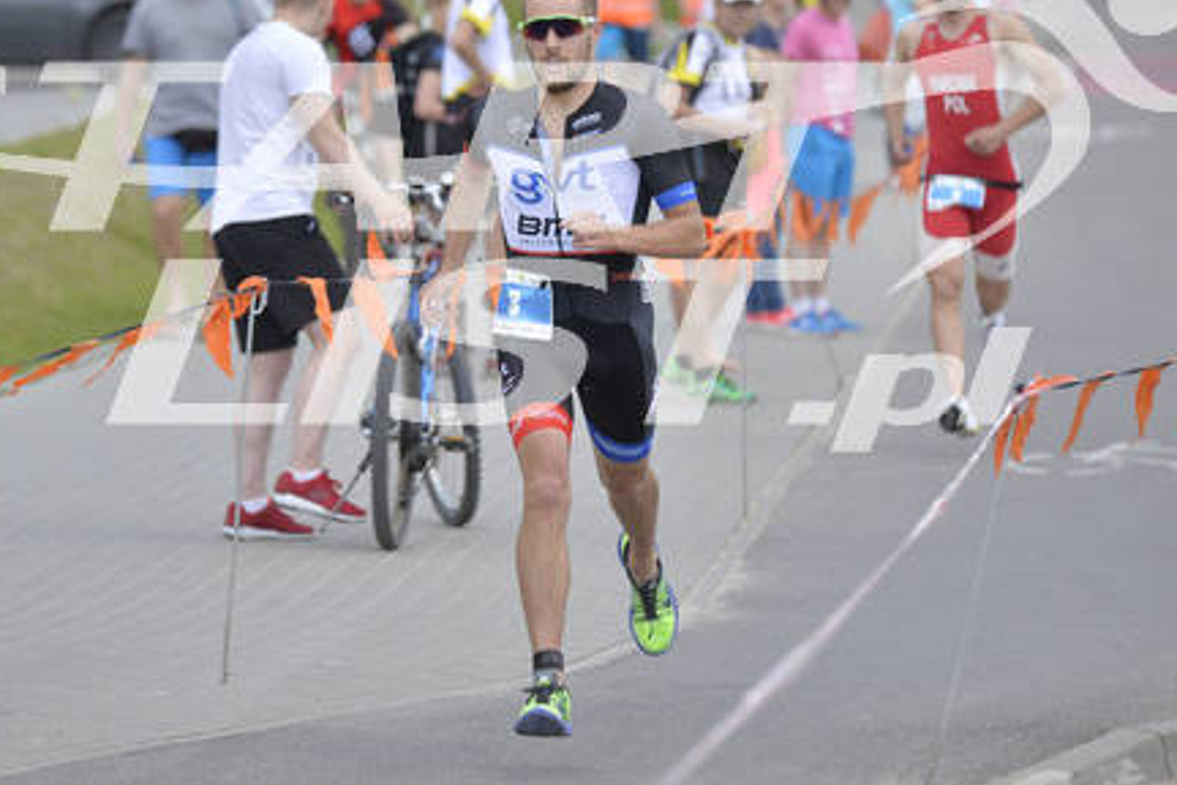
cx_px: 507
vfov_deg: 5.0
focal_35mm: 274
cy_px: 211
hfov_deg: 7.5
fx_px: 8958
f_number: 4
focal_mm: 185
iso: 400
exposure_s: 1/2500
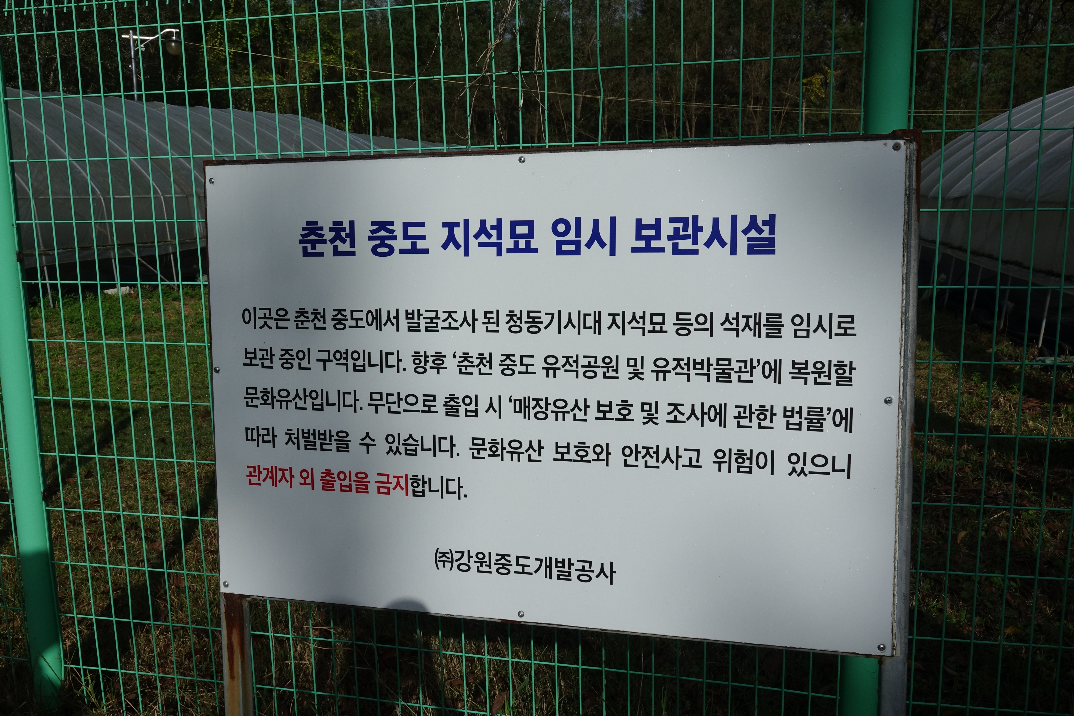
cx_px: 537
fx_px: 925
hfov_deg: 60.3
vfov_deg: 42.3
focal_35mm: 31
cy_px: 358
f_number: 7.1
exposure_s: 1/1000
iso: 100
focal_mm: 11.26
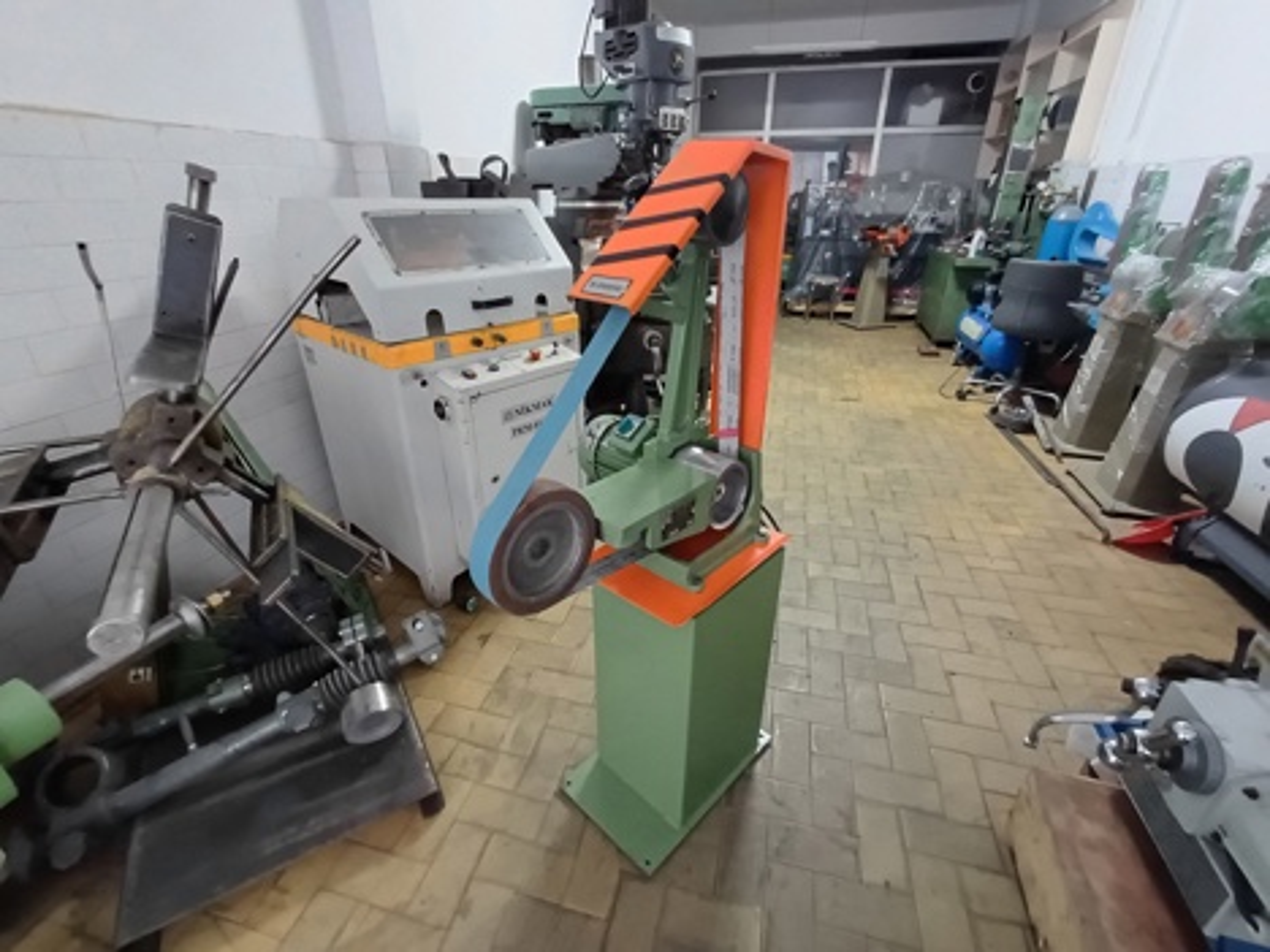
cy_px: 476
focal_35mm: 16
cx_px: 635
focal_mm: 1.64
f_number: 2.2
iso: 640
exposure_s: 1/15
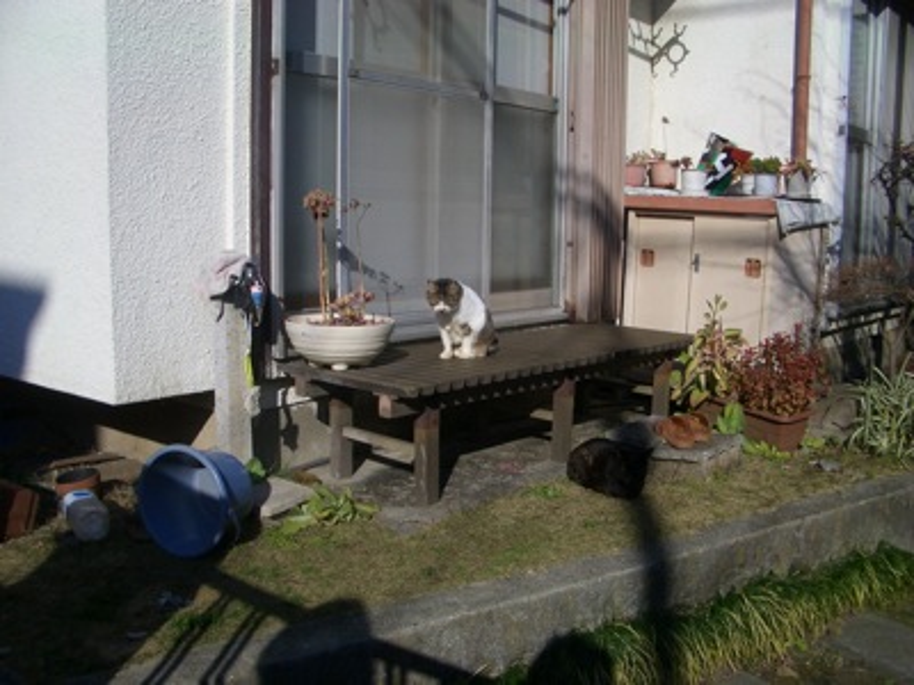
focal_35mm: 35
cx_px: 457
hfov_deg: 52.6
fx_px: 924
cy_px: 342
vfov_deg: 40.7
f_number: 4.3
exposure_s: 1/1000
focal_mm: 5.8
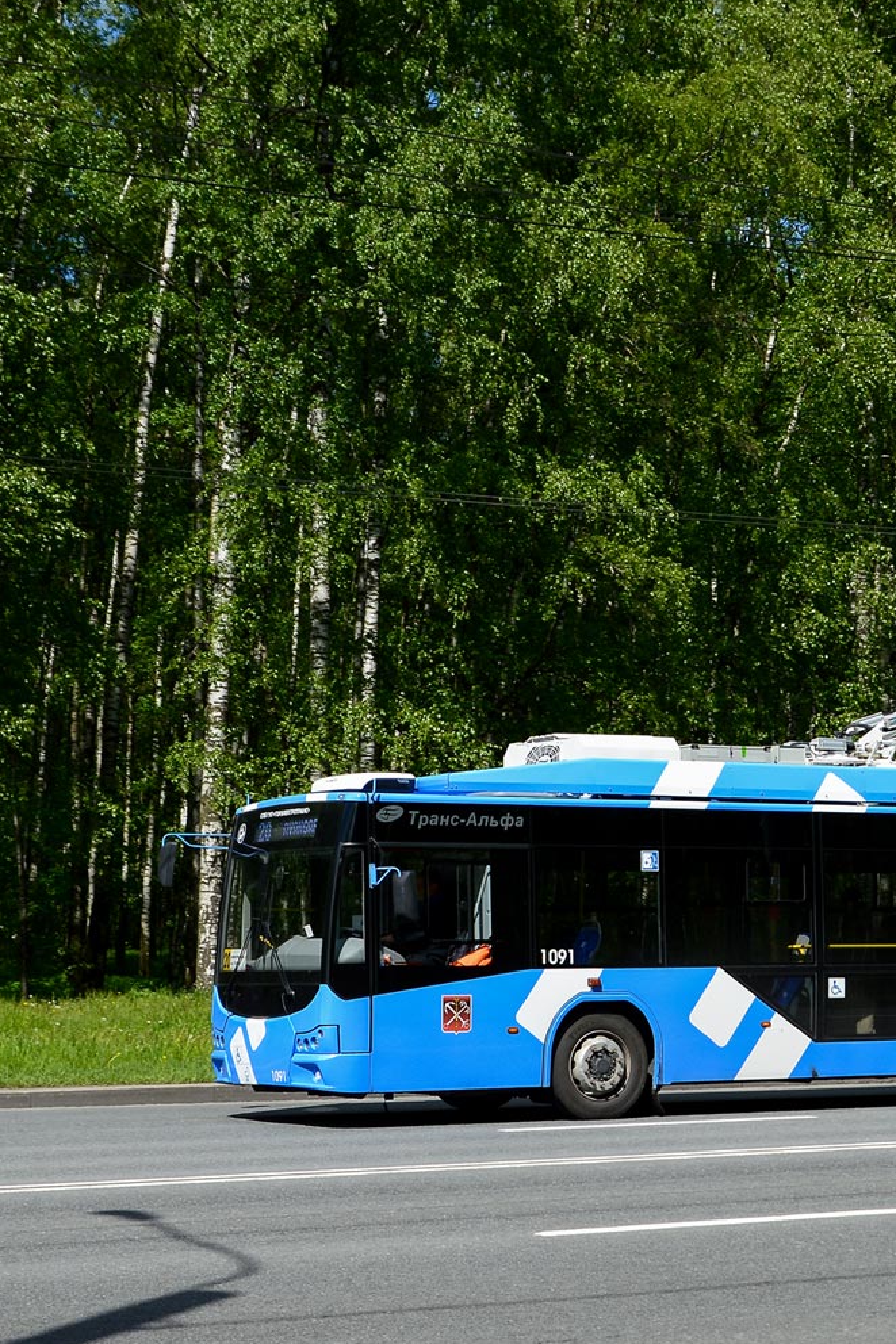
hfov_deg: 19.8
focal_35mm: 68
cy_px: 673
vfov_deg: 29.7
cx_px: 723
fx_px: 2538
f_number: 7.1
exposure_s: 1/800
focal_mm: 30
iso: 200
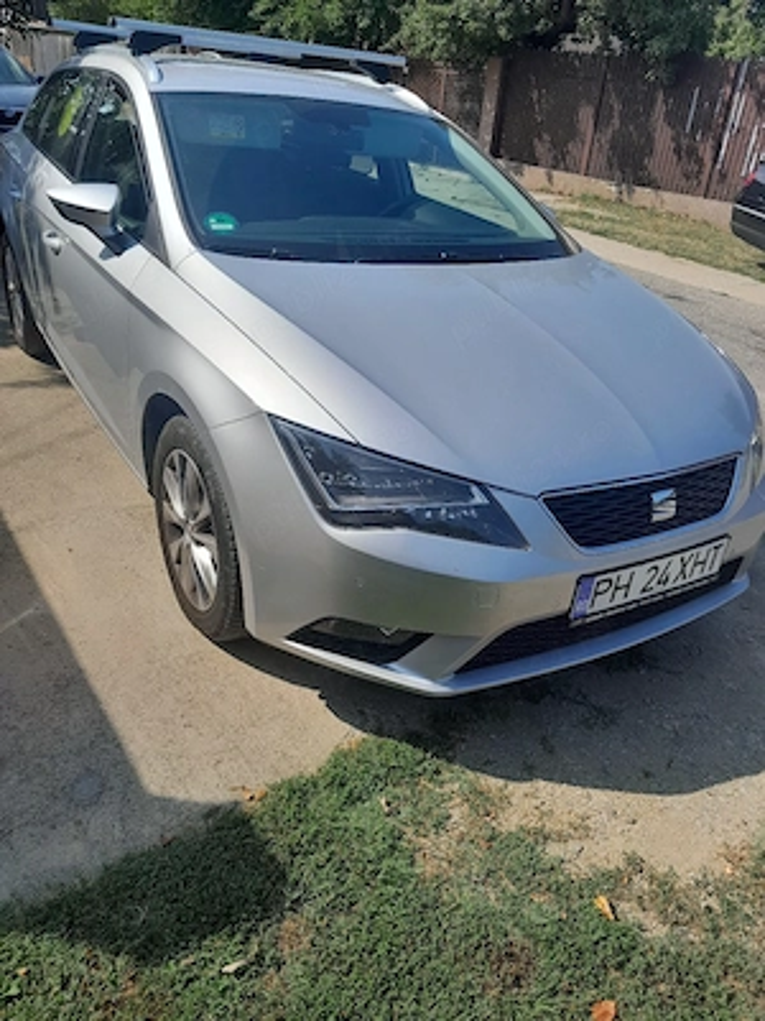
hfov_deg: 51.4
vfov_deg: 65.3
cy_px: 510
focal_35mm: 27
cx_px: 382
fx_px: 796
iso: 40
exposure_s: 1/476
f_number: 1.8
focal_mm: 4
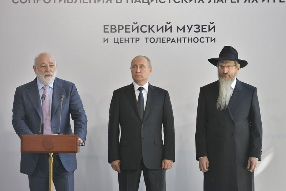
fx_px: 1272
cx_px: 143
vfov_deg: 8.6
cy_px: 96
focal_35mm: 160
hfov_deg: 12.8
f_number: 4
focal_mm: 160
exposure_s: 1/640
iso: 1000
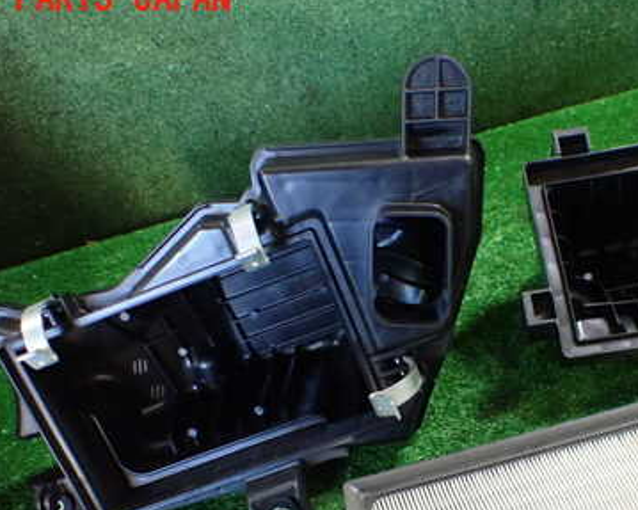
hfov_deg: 37.5
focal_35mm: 49
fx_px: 925
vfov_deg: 30.4
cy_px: 377
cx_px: 441
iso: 800
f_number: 2.3
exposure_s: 1/100
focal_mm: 5.4
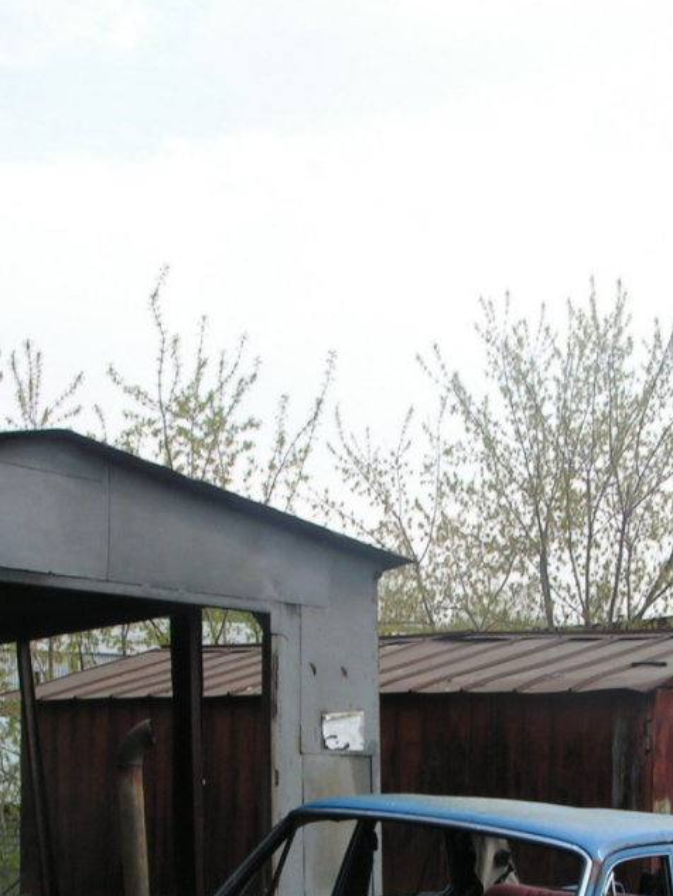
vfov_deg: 25.8
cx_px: 385
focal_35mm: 74
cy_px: 726
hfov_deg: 19.9
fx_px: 1917
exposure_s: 1/160
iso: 50
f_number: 5.6
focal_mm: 7.4
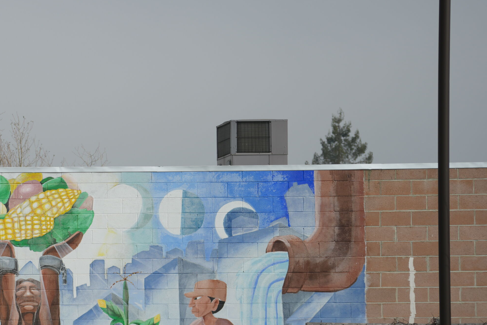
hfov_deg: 7.2
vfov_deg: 4.8
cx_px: 6
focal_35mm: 287
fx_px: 3882
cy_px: 272
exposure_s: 1/500
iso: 100
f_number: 7.1
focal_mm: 132
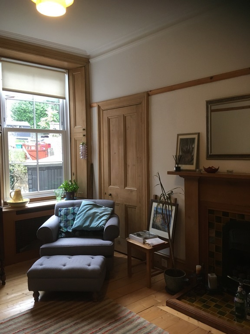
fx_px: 279
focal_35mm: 29
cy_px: 167
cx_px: 125
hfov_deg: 48.2
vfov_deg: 61.7
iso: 200
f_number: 2.2
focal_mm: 4.15
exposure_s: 1/33
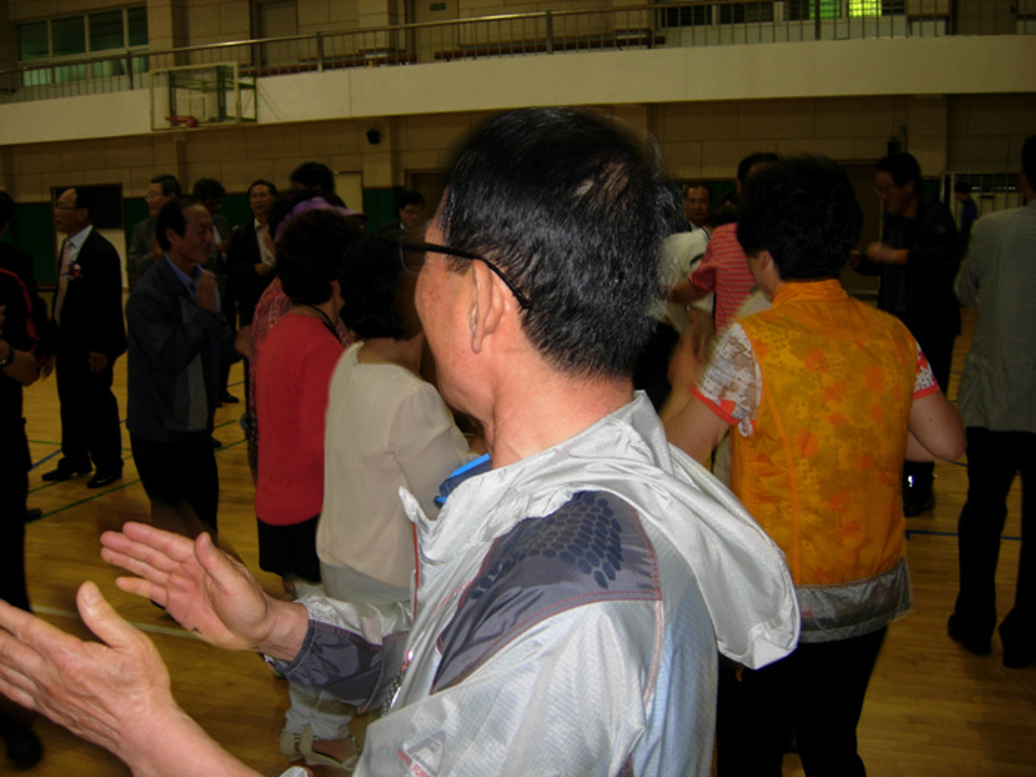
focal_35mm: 36
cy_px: 388
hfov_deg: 51.4
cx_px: 518
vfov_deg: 39.7
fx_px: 1077
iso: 50
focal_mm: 7.5
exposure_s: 1/32
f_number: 2.7
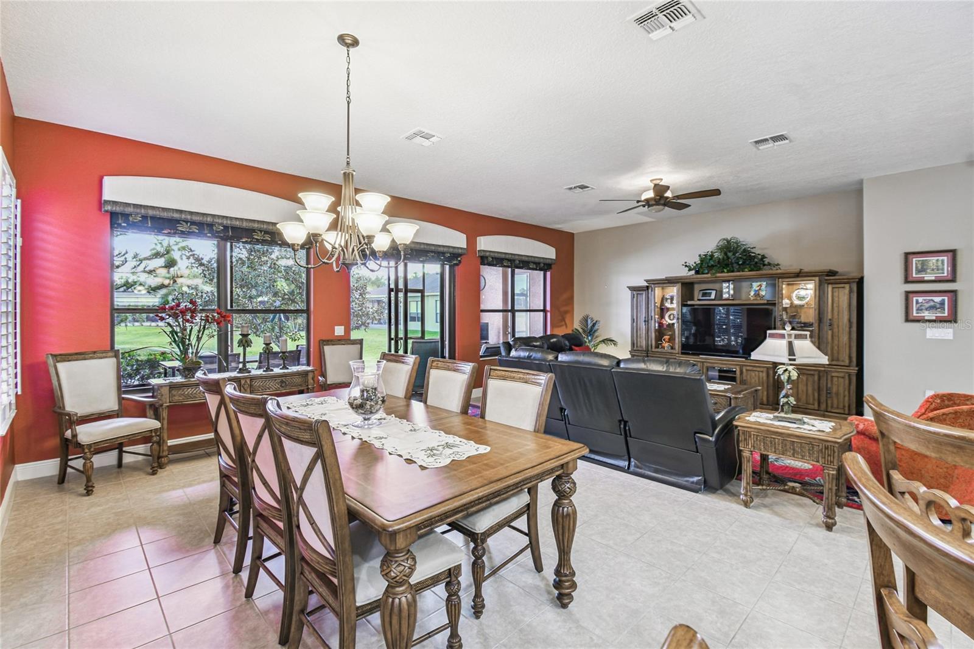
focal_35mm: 15
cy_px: 324
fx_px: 406
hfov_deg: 100.4
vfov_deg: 77.3
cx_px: 487
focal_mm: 10
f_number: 7.1
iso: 100
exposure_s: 1/4
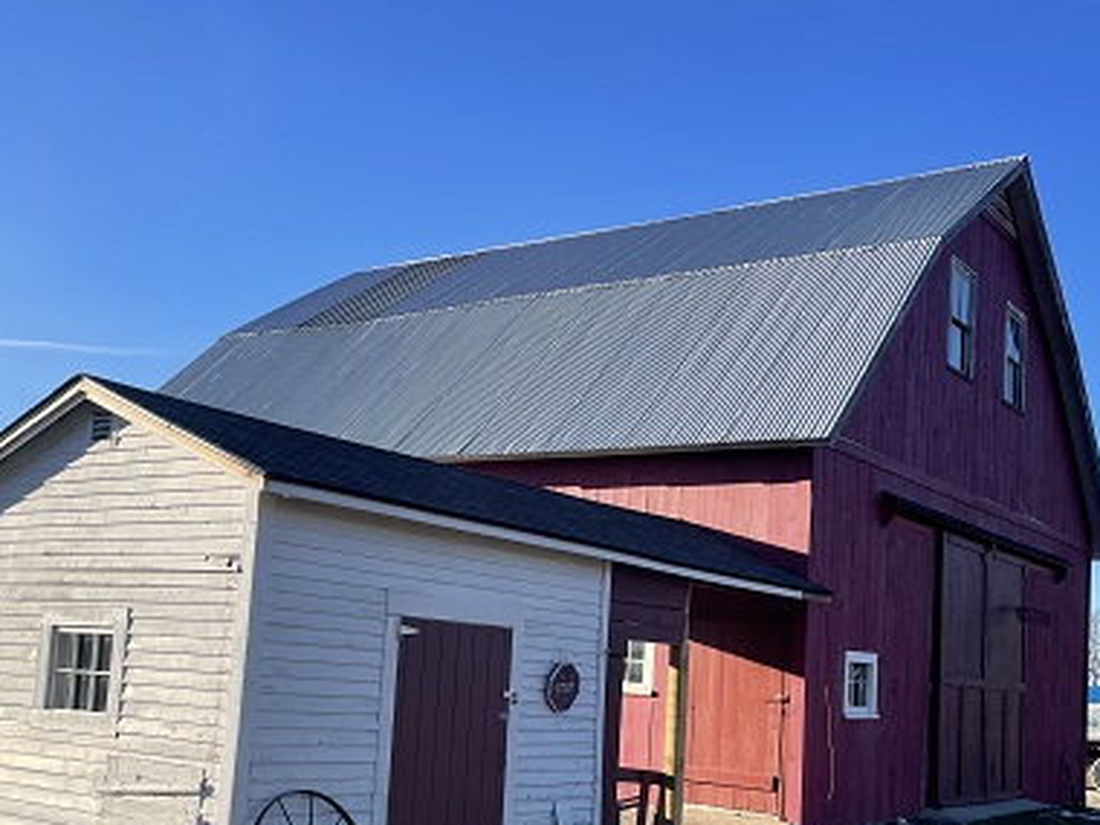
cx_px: 585
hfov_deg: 45.7
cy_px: 547
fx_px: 1303
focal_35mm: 41
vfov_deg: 34.8
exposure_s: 1/2212
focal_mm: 4.2
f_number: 1.6
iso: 32
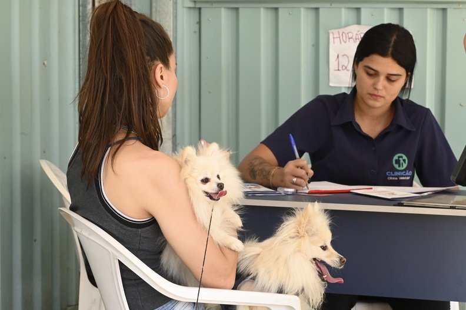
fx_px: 1448
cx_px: 233
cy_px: 155
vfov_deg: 12.2
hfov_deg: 18.3
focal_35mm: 112
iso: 2000
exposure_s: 1/200
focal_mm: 112
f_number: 11
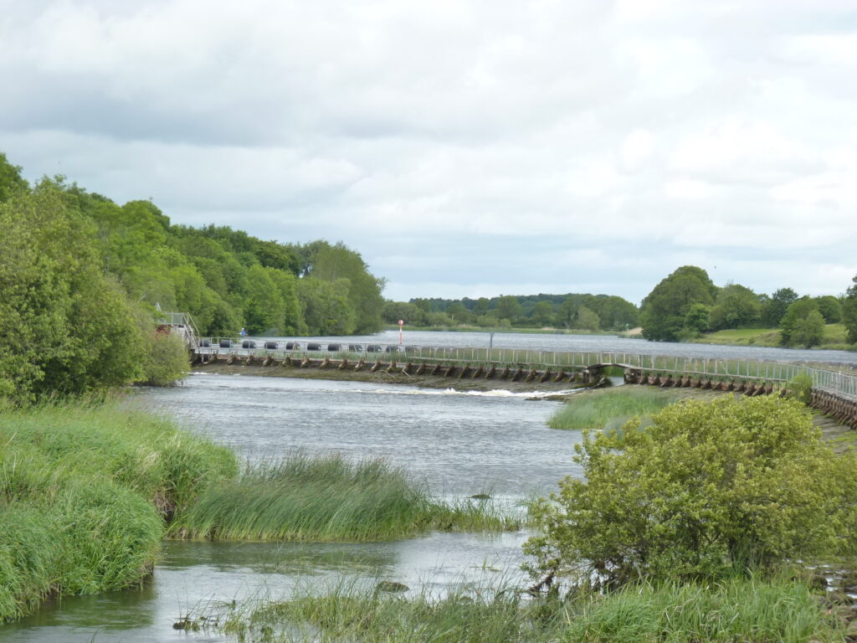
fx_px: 3714
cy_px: 322
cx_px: 428
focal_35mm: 150
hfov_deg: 13.2
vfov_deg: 9.9
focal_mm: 26.7
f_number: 4.5
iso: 125
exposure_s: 1/250
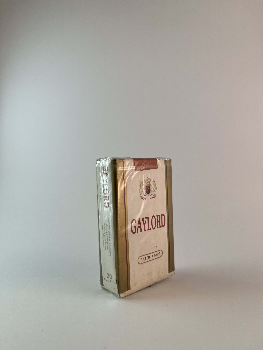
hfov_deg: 53.1
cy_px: 175
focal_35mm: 26
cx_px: 132
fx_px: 263
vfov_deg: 67.3
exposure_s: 1/433
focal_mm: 5.1
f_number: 1.6
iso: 50
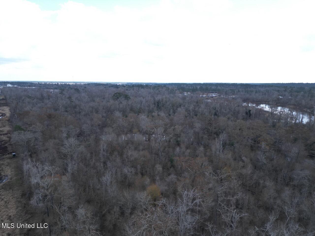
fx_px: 218
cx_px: 158
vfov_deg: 56.8
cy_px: 118
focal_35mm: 24
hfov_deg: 71.6
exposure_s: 1/800
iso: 100
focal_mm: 6.72
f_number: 1.7
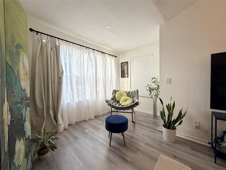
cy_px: 85
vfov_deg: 85.7
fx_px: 91
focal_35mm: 14
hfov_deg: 102.1
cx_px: 113
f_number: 2.2
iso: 200
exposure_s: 1/120
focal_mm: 2.22
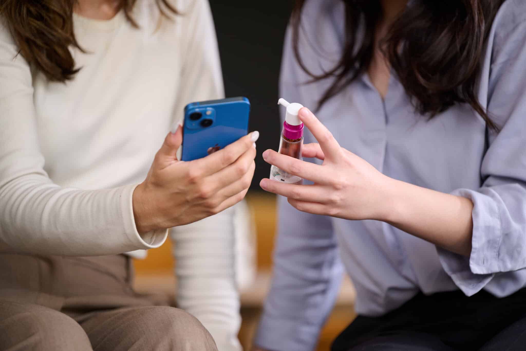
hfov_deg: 10.3
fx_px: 2922
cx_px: 263
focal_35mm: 200
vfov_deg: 6.9
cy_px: 176
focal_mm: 200
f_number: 2.8
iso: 250
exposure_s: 1/100
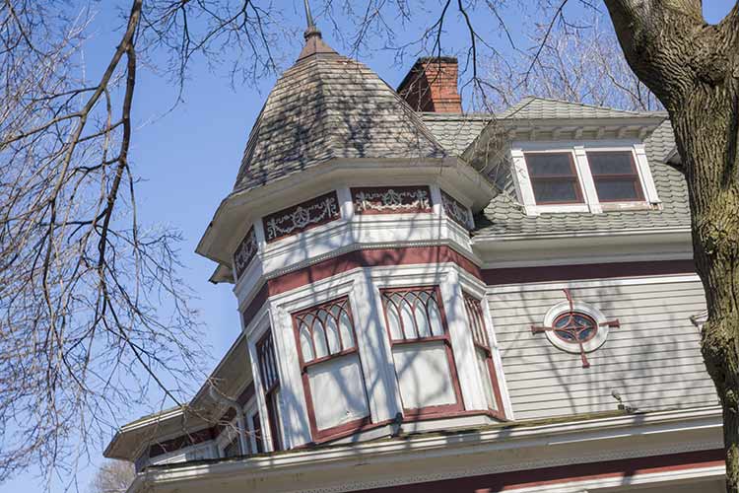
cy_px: 246
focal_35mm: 55
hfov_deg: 36.2
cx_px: 370
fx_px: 1129
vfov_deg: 24.6
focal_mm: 55
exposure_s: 1/125
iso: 320
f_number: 22
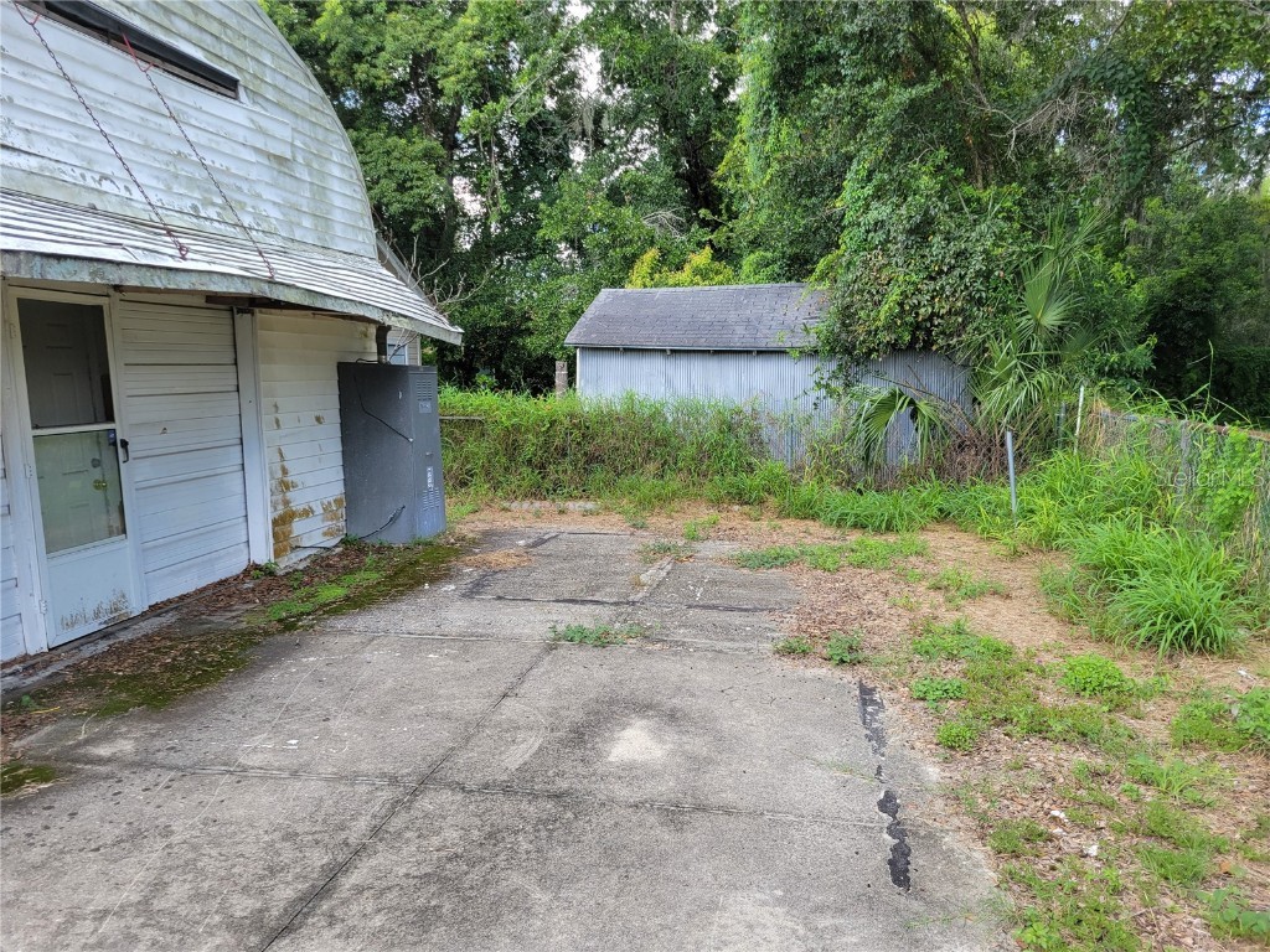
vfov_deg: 53.1
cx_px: 635
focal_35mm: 26
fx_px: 954
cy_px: 476
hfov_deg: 67.3
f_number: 1.8
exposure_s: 1/331
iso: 40
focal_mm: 5.4
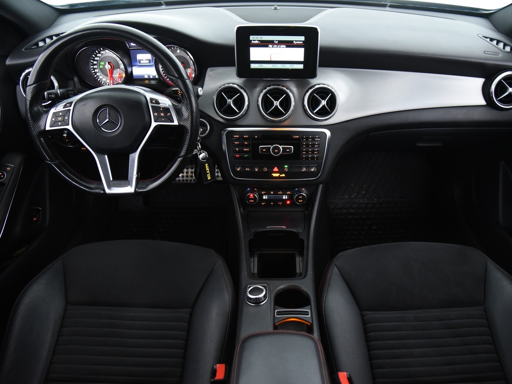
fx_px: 384
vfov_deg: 53.0
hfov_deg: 67.2
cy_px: 192
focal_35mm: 26
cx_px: 280
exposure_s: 1/20
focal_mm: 24
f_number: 4
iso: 4000
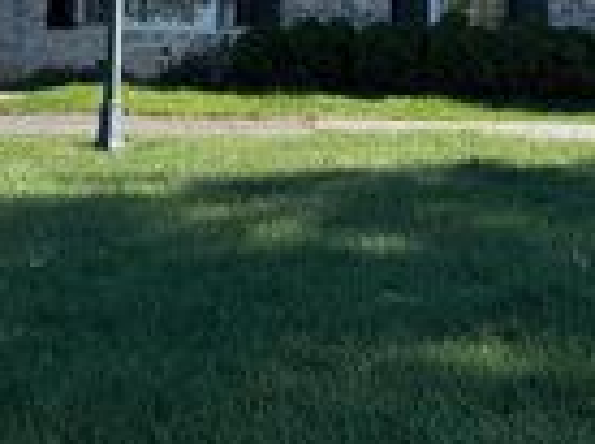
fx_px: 1493
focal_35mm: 87
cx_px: 177
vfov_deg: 15.5
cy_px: -235
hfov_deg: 22.4
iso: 80
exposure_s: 1/2252
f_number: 1.78
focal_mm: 6.76
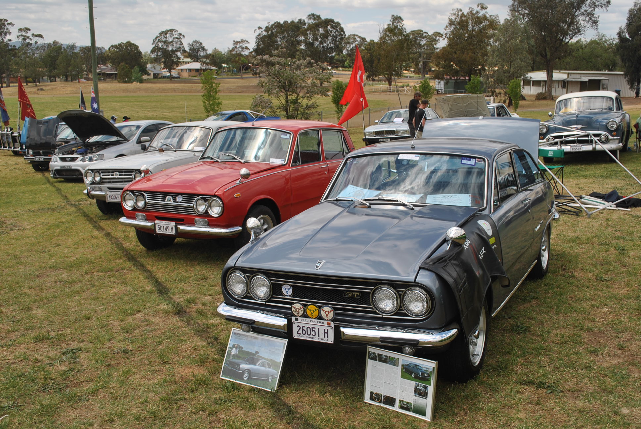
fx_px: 695
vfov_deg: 34.3
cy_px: 214
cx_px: 320
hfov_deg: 49.5
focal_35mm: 39
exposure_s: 1/250
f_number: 8
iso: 100
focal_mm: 26
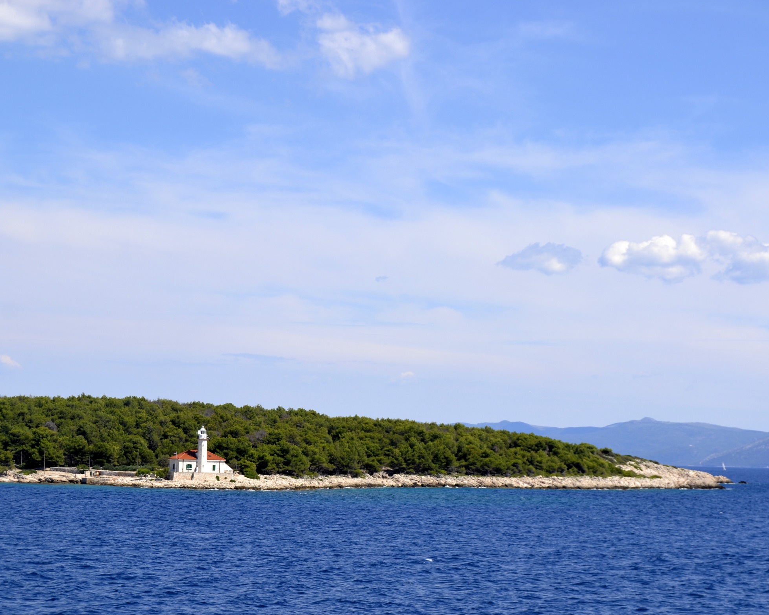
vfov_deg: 18.3
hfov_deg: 22.7
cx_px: 410
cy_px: 329
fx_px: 1912
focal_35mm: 84
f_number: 9
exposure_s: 1/320
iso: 100
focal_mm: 46
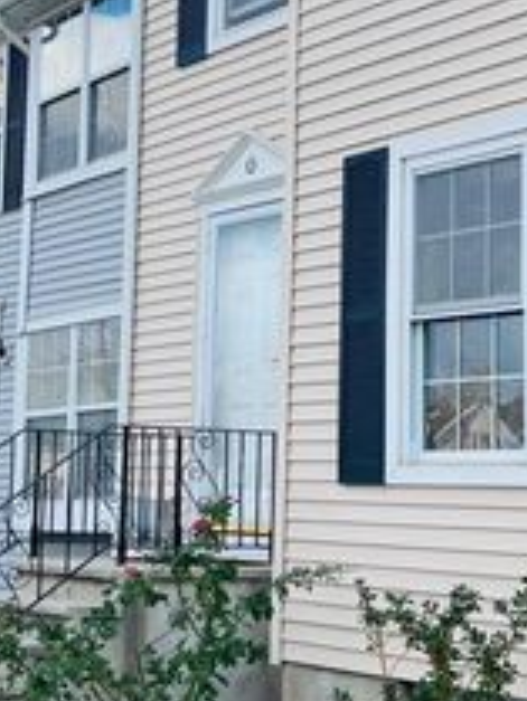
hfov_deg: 17.8
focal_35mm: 83
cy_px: 250
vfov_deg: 23.5
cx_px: 225
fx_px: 1683
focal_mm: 5.7
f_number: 1.5
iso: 50
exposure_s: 1/2762
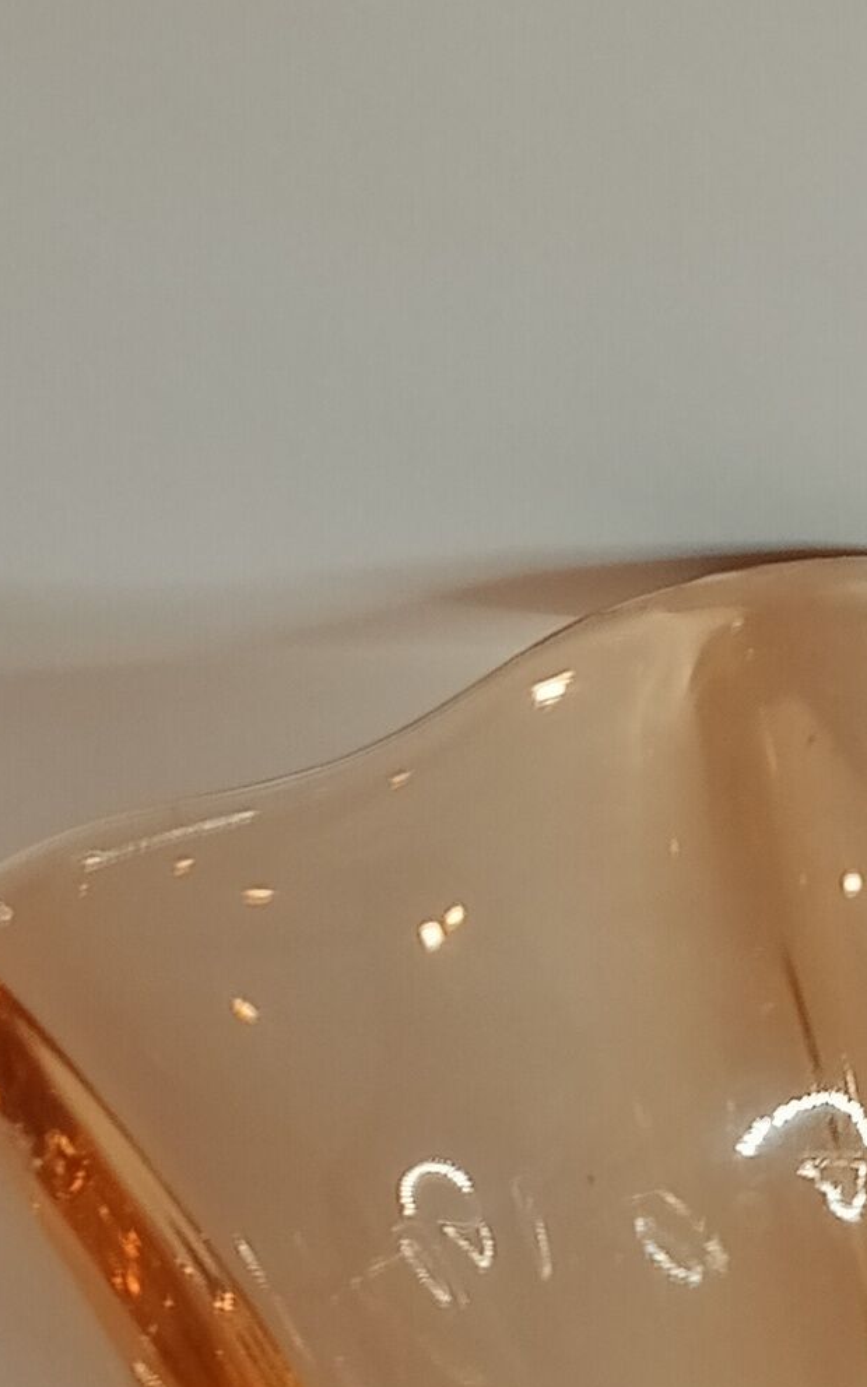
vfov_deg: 16.4
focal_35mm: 120
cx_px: 1203
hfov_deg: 10.6
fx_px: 4537
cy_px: 1830
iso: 121
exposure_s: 1/50
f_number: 2
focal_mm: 3.54
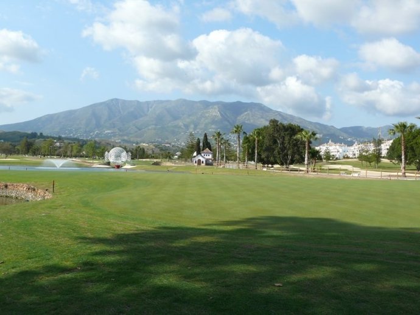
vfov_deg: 40.7
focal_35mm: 35
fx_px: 425
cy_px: 158
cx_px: 210
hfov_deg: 52.6
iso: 100
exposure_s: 1/400
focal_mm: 7.4
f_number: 7.1
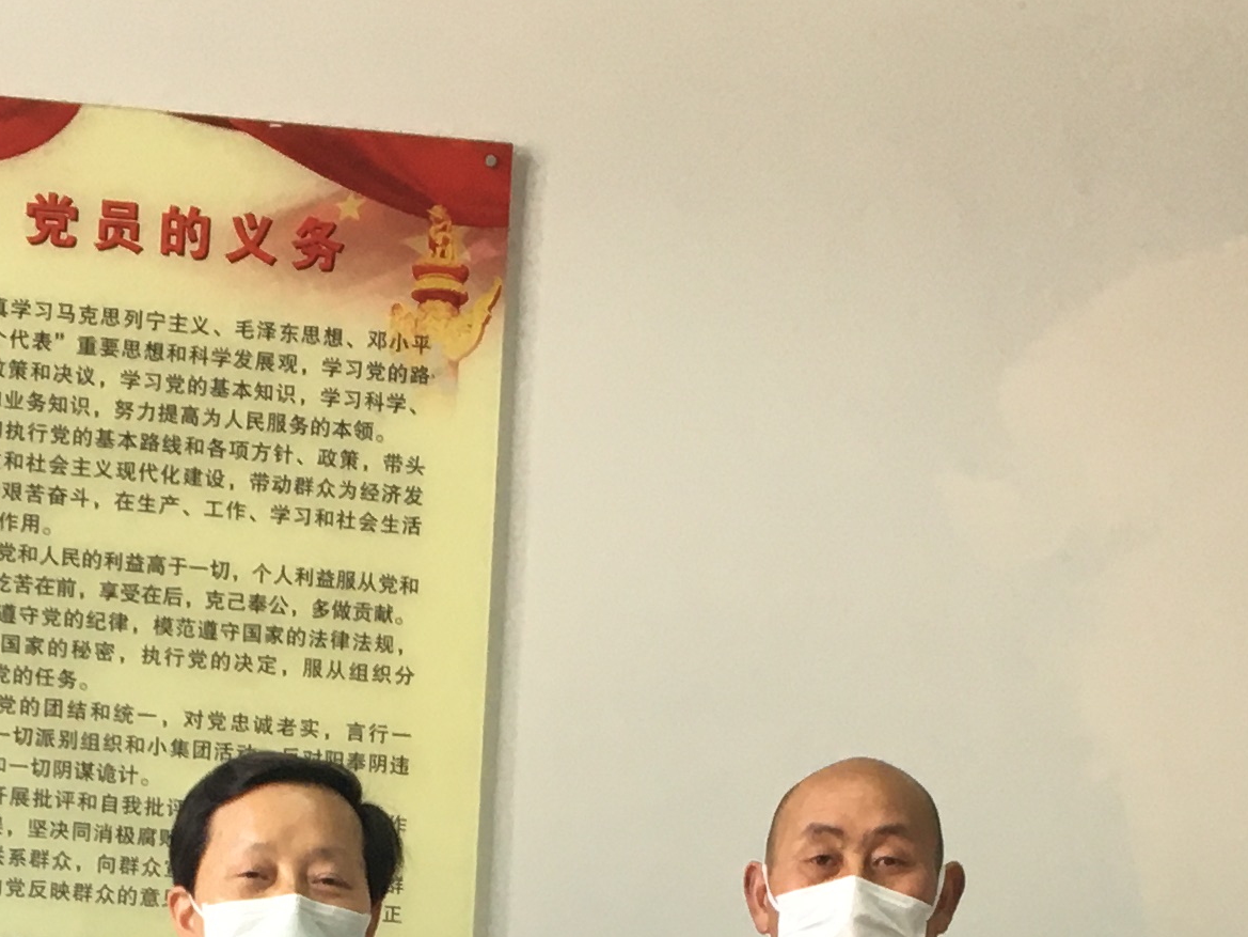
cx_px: 458
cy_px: 1401
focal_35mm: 100
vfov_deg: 13.9
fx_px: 3606
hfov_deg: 19.6
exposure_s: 1/33
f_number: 2.2
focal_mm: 4.15
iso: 32
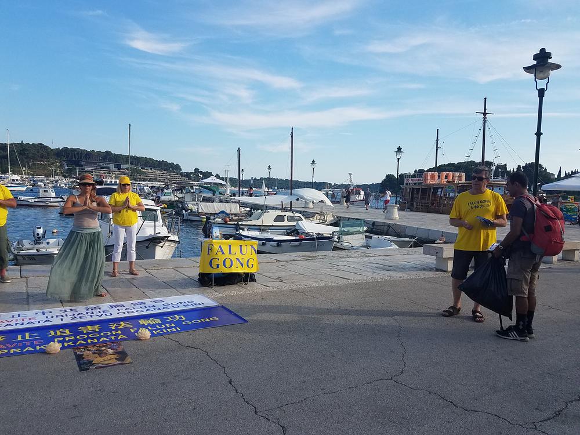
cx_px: 290
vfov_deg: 53.1
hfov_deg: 67.3
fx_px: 436
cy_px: 218
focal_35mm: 26
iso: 40
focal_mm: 4.2
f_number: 1.7
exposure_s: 1/1712
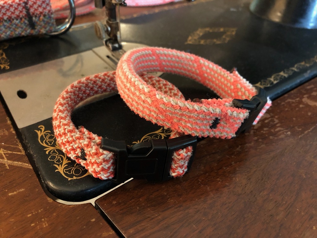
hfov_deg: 63.4
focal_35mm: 28
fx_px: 256
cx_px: 158
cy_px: 119
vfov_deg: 49.7
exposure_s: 1/4
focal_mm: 4
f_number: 1.8
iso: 100
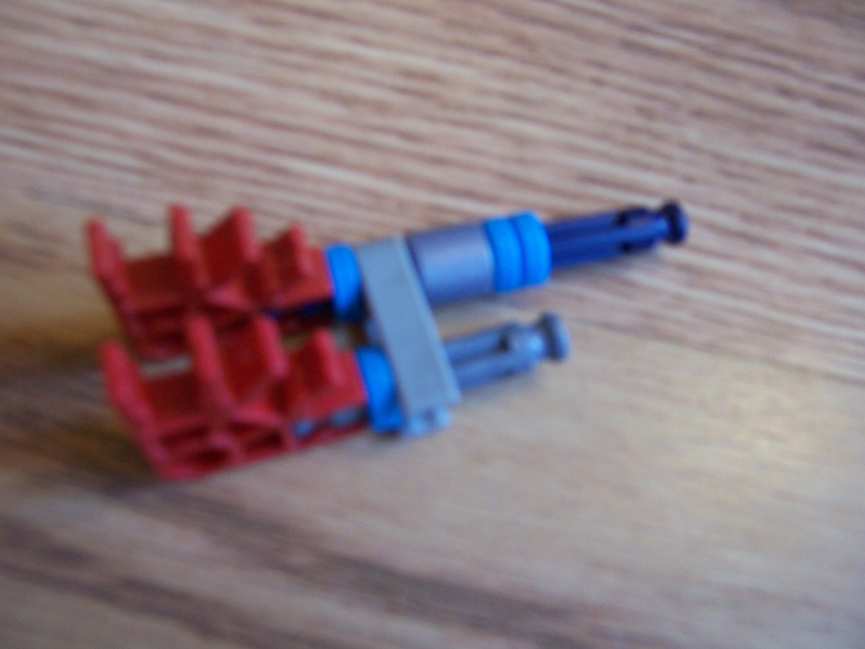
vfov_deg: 42.9
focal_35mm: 33
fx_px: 825
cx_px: 432
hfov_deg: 55.4
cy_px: 324
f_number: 3.4
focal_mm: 5.5
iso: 140
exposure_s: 1/10
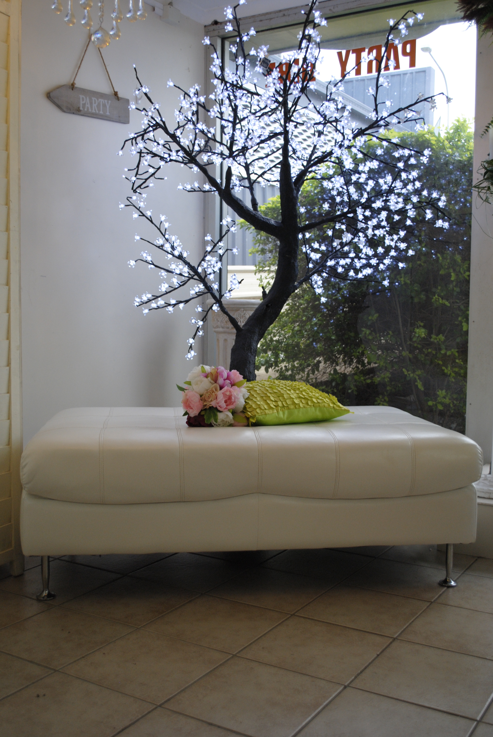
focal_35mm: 36
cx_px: 246
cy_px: 368
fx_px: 737
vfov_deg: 53.1
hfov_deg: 37.0
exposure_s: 1/60
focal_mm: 24
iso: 400
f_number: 4
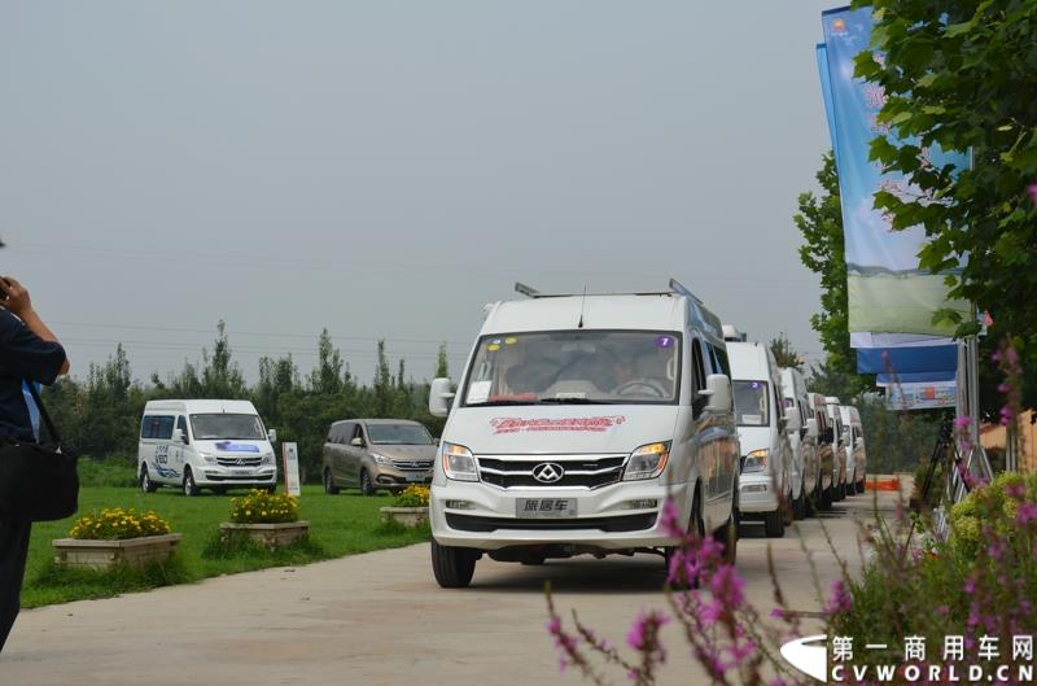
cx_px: 518
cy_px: 343
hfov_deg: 32.0
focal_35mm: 63
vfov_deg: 21.5
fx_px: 1810
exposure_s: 1/400
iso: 100
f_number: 10
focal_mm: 42
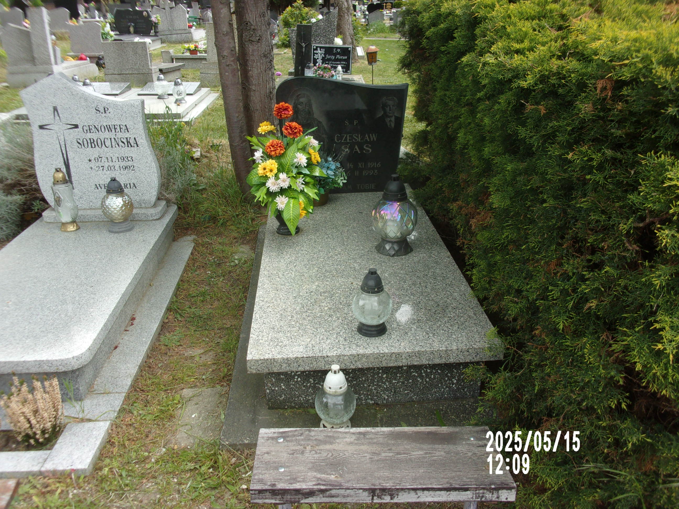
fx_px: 549
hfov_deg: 63.4
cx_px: 340
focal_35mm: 28
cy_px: 254
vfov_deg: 49.7
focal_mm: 5.1
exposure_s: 1/140
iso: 80
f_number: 3.9
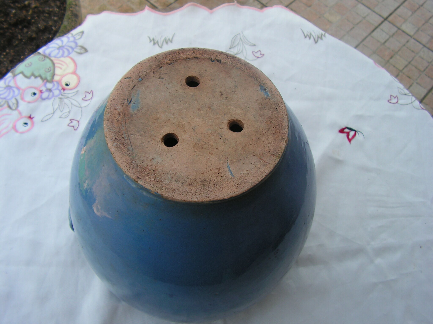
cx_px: 216
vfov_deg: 39.7
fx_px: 450
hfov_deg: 51.4
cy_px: 162
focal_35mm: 36
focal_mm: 6
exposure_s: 1/250
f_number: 3.2
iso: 64
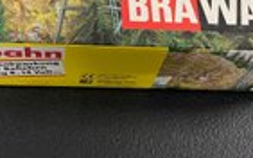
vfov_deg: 17.9
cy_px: -57
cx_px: 57
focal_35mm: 67
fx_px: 462
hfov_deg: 30.0
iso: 125
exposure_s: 1/60
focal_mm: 4.2
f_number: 1.6
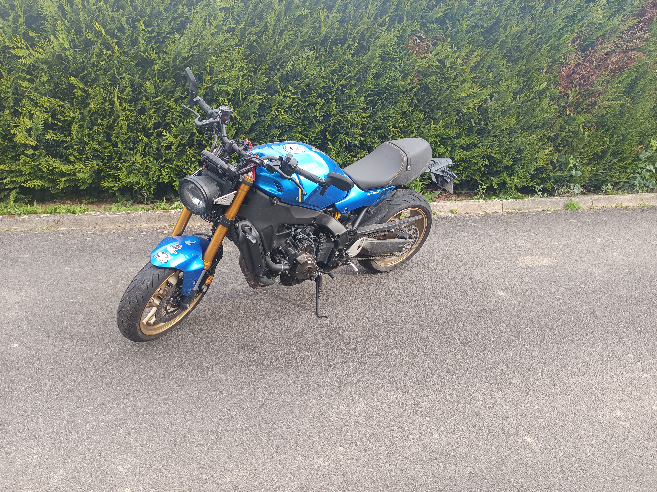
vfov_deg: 56.8
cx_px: 328
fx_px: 456
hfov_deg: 71.6
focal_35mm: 24
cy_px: 246
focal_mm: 5.31
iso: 98
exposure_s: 1/100
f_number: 1.7
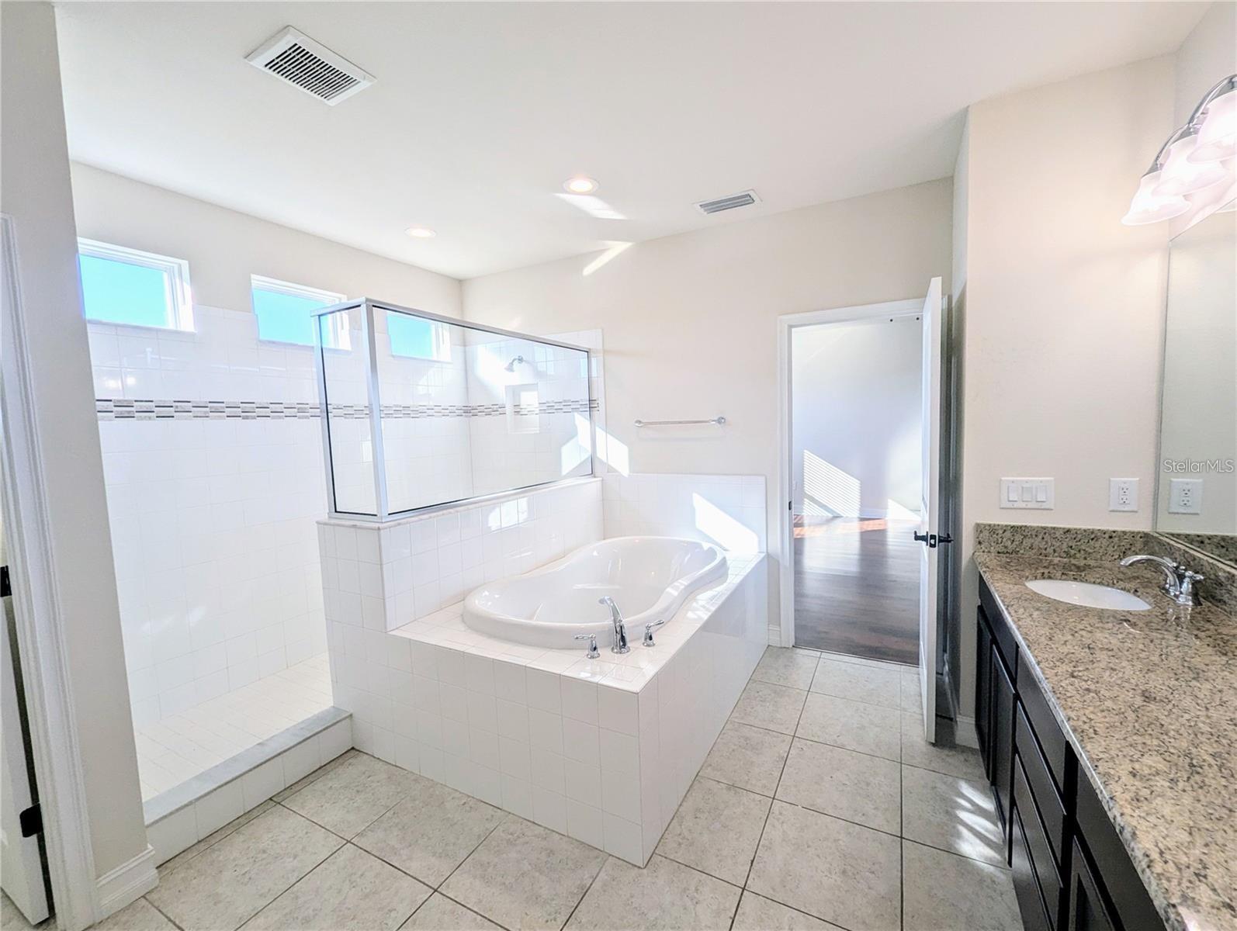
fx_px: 465
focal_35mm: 13
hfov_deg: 106.1
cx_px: 618
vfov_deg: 90.1
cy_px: 466
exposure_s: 1/362
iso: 53
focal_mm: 1.95
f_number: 2.2
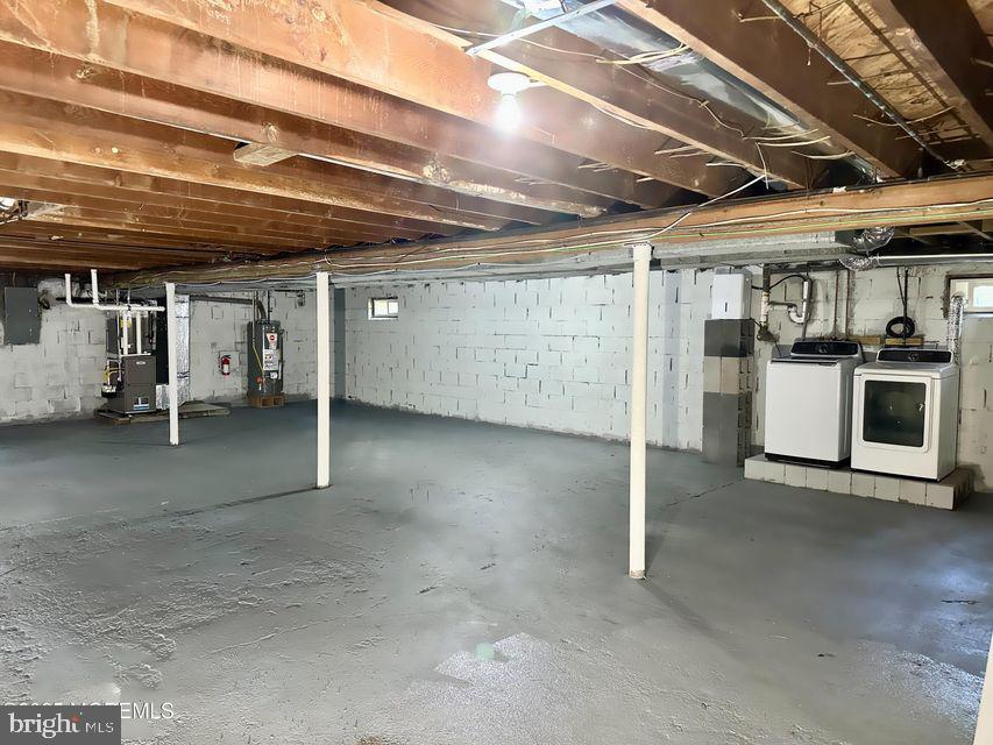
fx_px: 689
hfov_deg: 71.6
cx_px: 496
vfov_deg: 56.8
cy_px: 372
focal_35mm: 24
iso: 640
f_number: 1.8
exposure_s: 1/40
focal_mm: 6.86
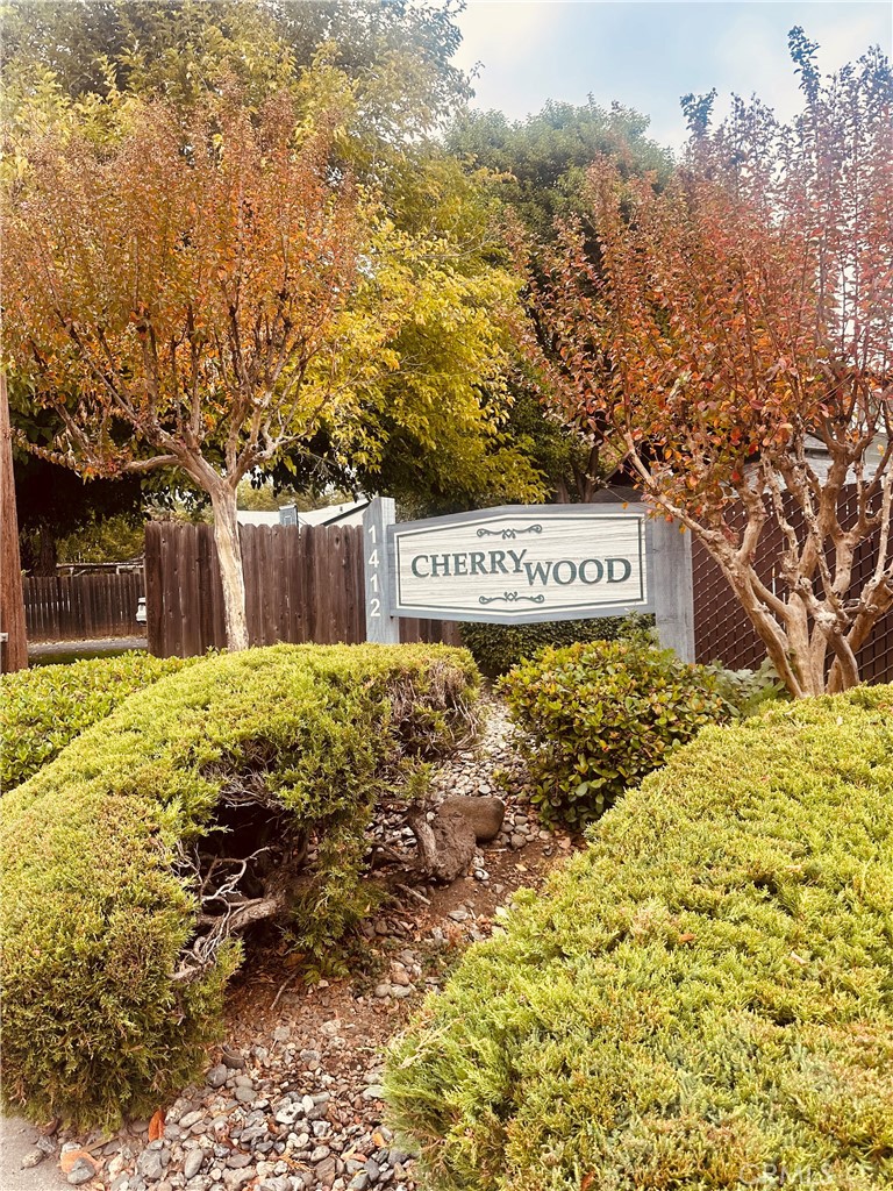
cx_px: 446
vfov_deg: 71.6
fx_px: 826
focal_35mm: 24
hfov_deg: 56.8
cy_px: 596
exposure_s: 1/271
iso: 80
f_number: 1.78
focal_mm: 6.86
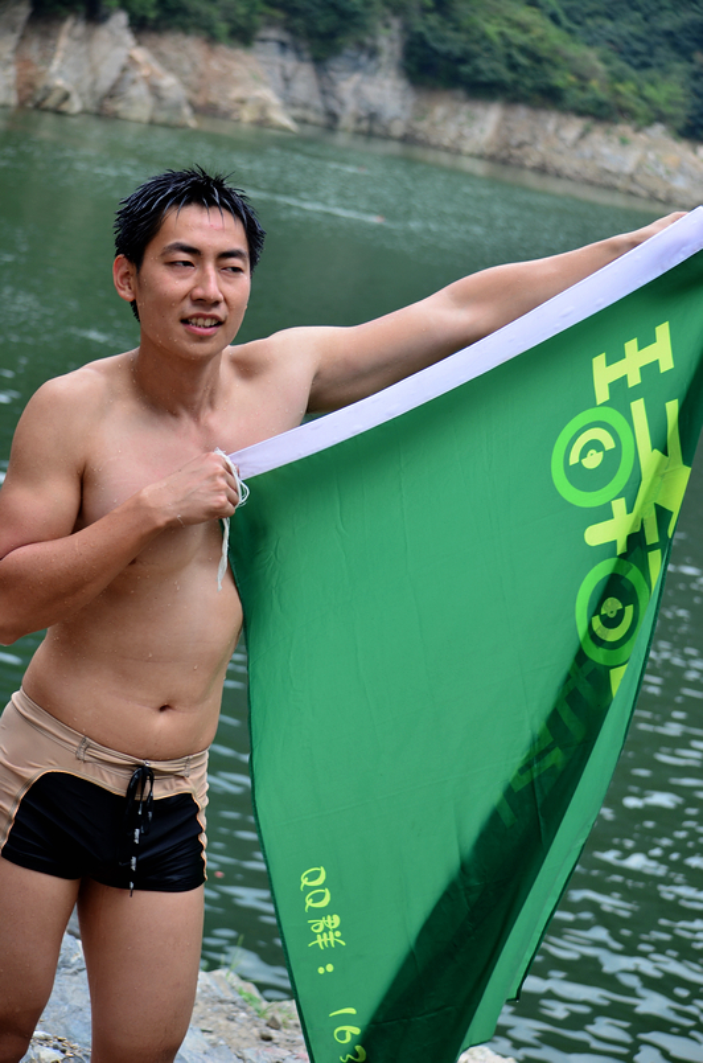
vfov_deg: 24.7
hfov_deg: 16.5
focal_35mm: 82
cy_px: 532
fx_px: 2429
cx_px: 352
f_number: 4.5
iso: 100
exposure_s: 1/125
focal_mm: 55
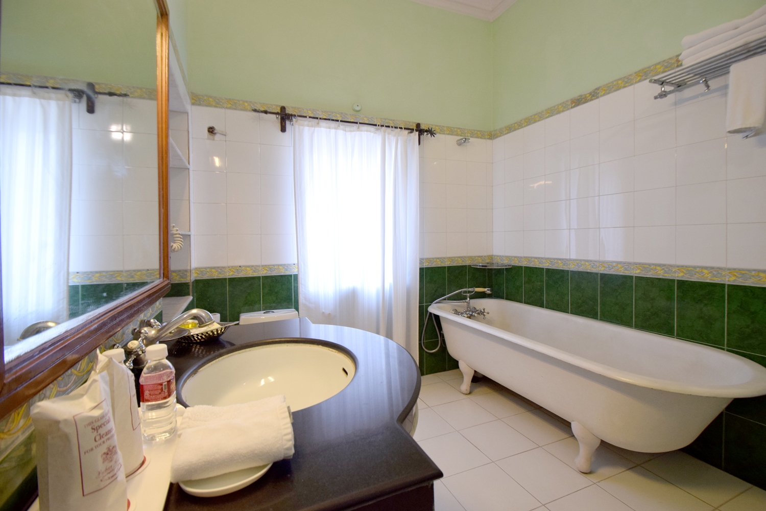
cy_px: 256
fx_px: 319
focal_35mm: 15
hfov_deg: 100.4
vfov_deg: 77.3
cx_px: 383
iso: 800
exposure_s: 1/80
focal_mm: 10
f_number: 4.5
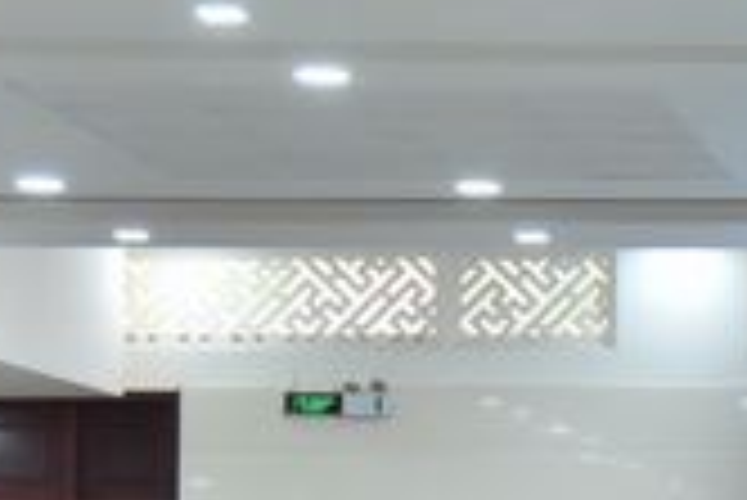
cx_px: 1323
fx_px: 3904
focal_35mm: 188
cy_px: 437
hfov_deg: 10.3
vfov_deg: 7.3
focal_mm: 48
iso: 3200
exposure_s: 1/160
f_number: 5.6
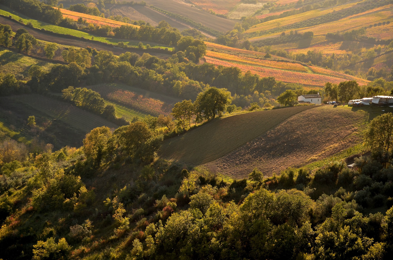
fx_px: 1226
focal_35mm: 112
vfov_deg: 12.1
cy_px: 130
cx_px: 196
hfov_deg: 18.2
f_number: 9
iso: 100
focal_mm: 75
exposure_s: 1/100
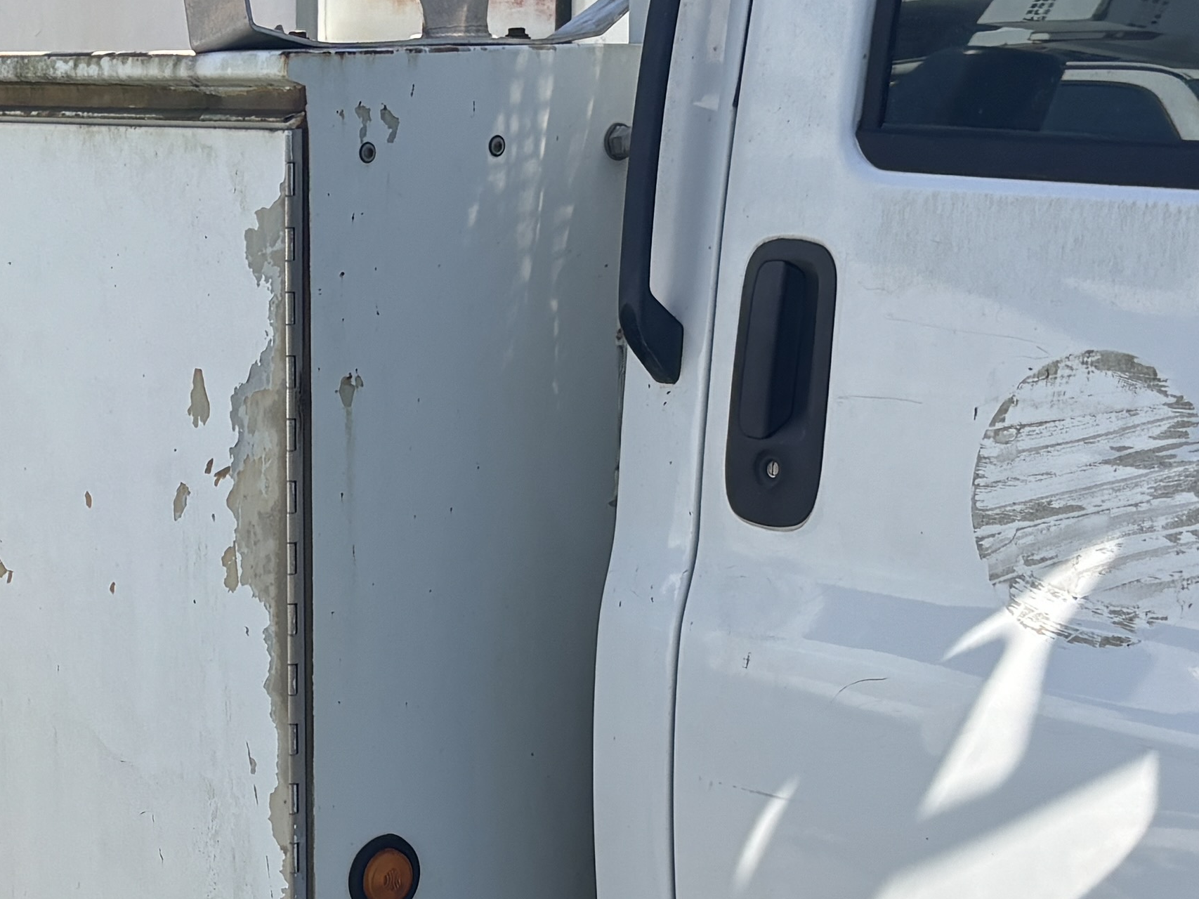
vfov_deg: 16.9
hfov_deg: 22.0
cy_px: 659
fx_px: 3013
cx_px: 126
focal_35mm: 87
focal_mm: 5.96
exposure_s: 1/2151
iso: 50
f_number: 1.6
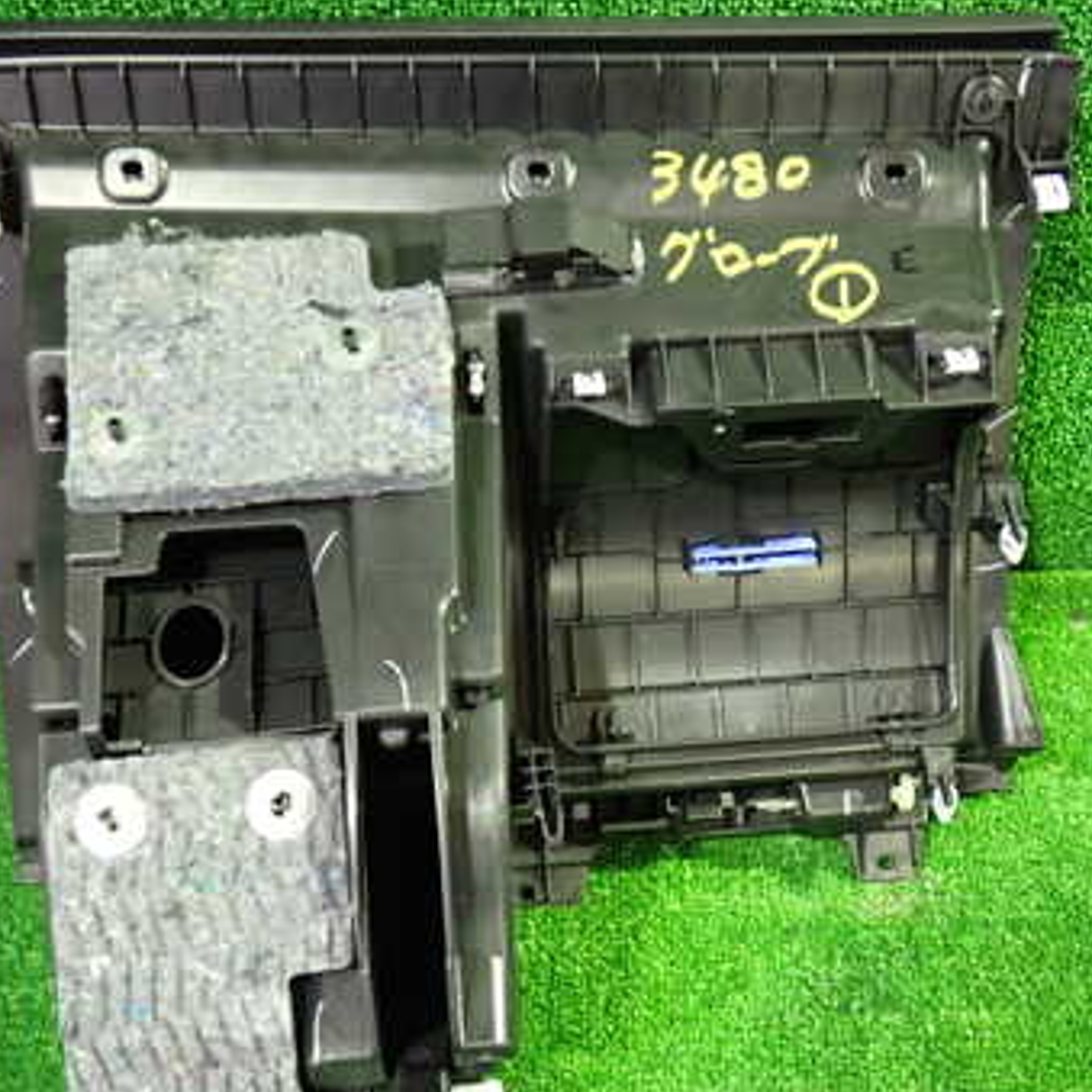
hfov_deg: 36.1
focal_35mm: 47
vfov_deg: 36.0
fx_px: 1677
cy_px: 612
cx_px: 567
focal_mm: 5.4
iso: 800
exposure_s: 1/20
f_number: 2.3
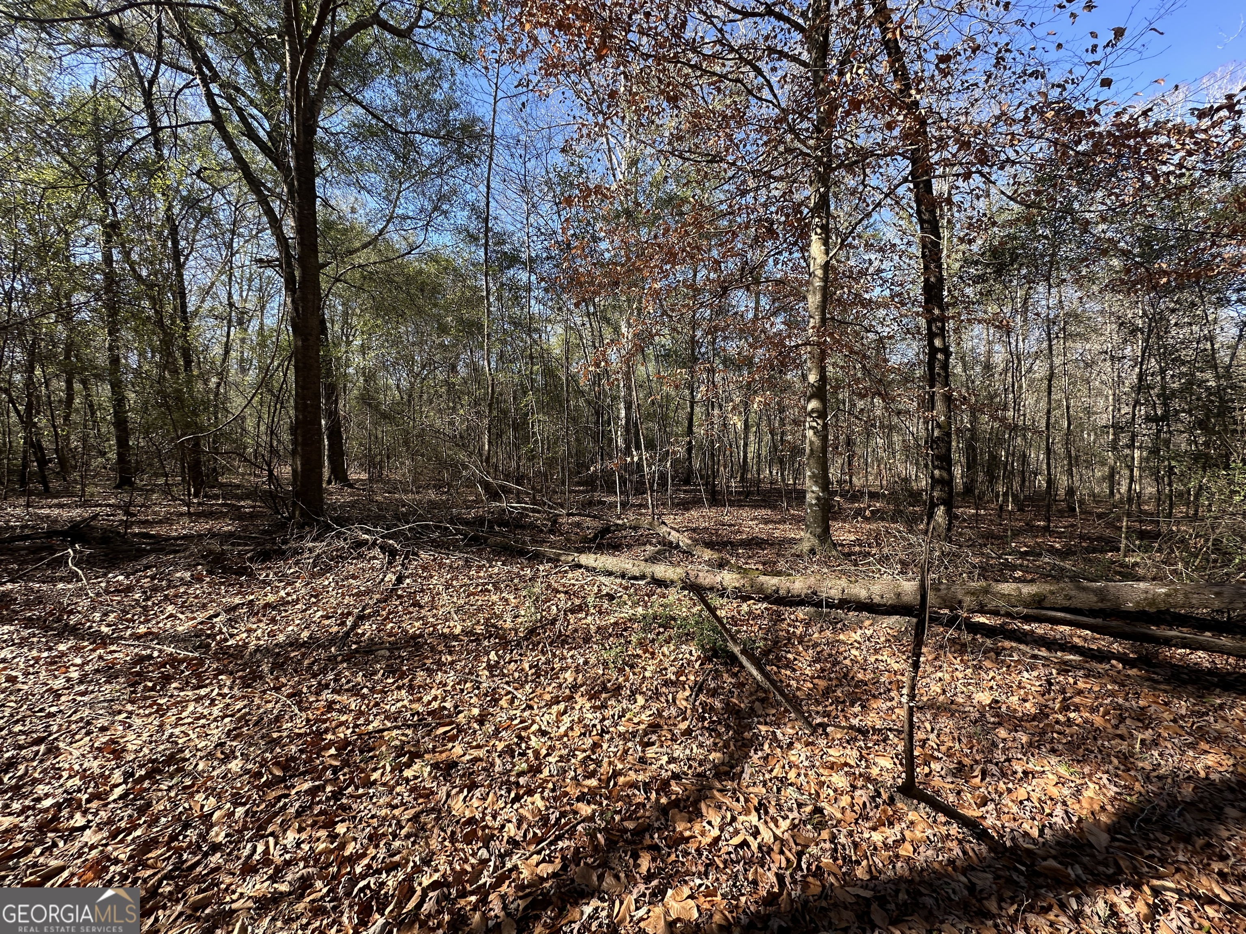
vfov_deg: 85.7
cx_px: 623
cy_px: 467
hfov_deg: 102.1
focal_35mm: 14
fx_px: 504
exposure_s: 1/319
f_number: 2.2
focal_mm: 2.22
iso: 40
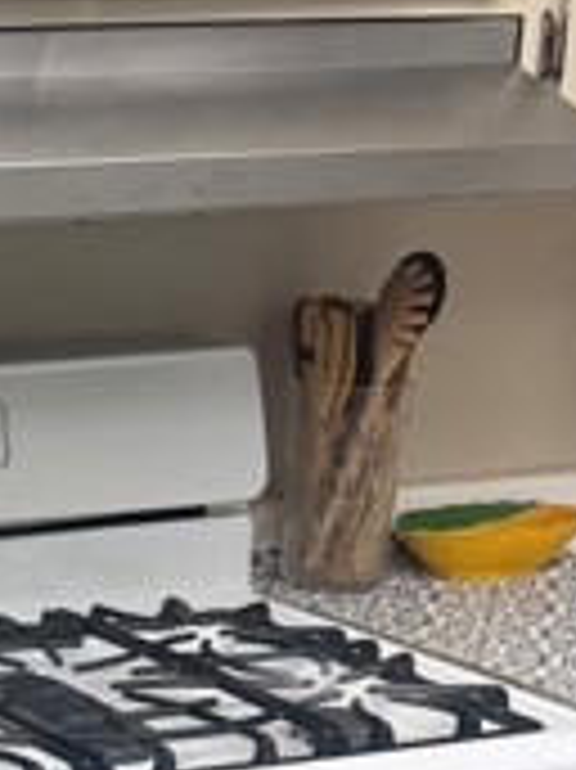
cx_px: -400
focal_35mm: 90
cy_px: 684
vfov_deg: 21.3
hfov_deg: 14.7
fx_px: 1999
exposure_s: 1/120
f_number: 1.78
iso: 200
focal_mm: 6.76
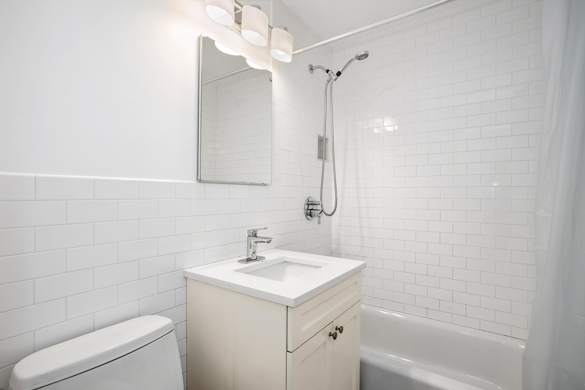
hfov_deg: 93.3
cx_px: 292
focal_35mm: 17
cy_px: 195
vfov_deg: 70.4
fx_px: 276
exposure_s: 1/6
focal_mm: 17
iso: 100
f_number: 8
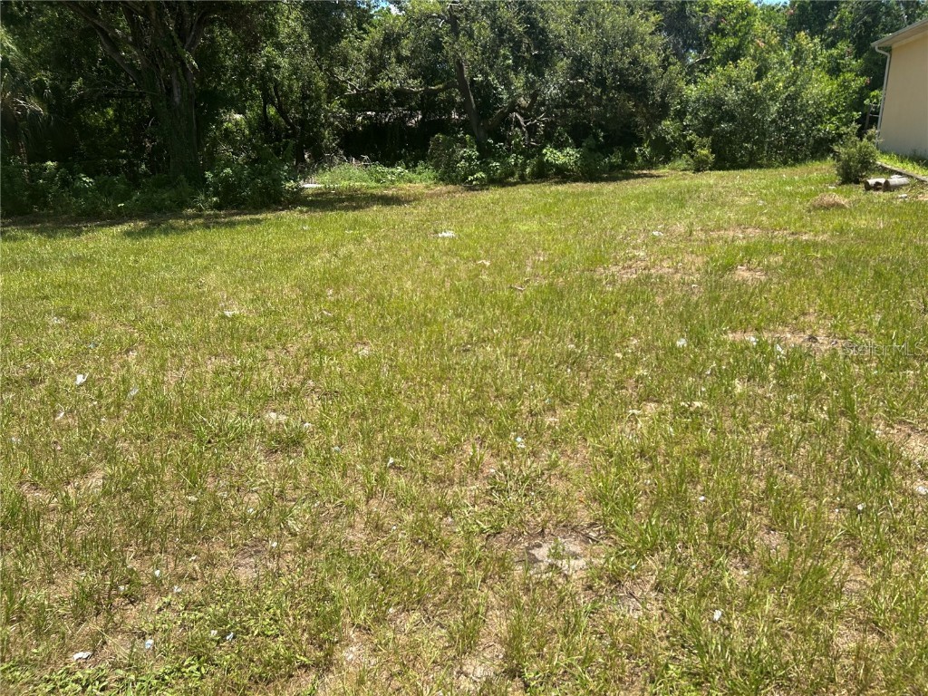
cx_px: 464
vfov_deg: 53.1
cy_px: 348
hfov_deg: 67.3
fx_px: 697
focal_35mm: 26
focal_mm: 5.7
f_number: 1.5
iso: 50
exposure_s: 1/3165
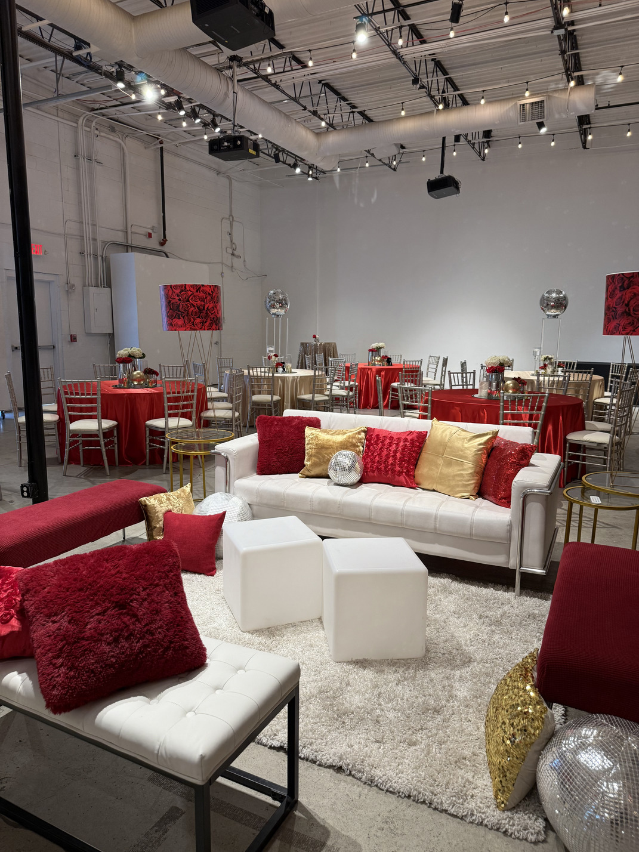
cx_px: 320
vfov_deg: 71.6
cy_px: 426
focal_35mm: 24
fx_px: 591
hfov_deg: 56.8
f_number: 1.78
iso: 160
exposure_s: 1/60
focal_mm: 6.76
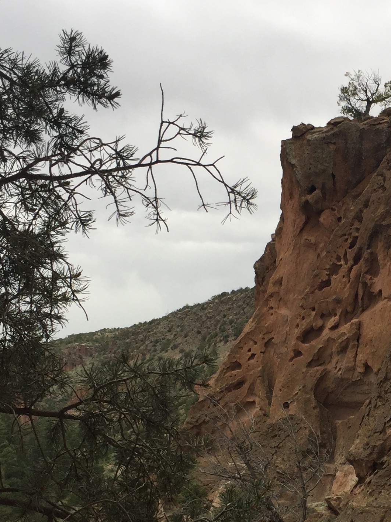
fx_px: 1009
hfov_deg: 21.5
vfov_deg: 28.5
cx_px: 350
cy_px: 402
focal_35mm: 67
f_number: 2.2
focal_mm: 4.15
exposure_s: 1/314
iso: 32
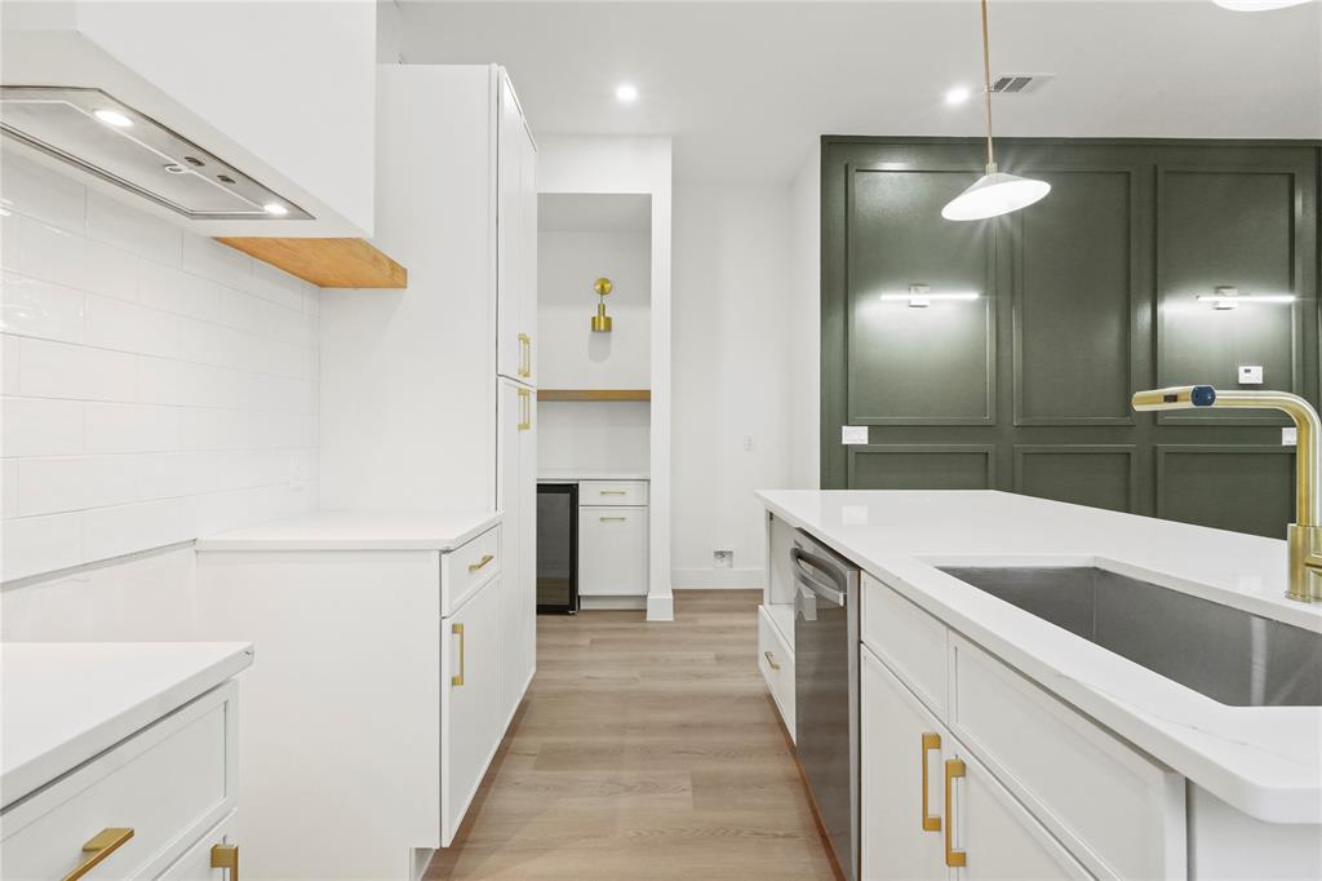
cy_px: 440
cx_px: 661
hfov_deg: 95.0
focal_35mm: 16
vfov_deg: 72.0
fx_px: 606
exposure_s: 1/15
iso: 2500
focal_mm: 11
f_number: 8
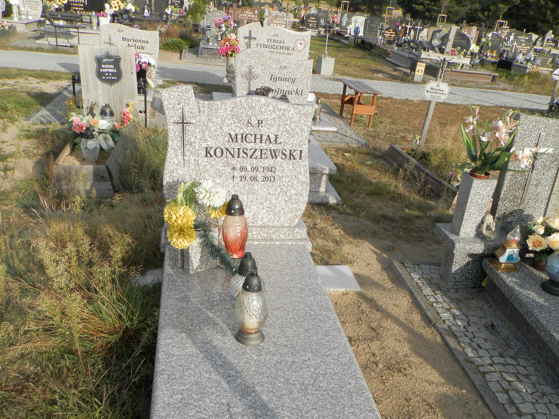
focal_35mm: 34
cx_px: 283
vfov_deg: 40.5
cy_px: 319
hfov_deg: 54.0
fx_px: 549
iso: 80
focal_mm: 4.5
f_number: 3.1
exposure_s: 1/800
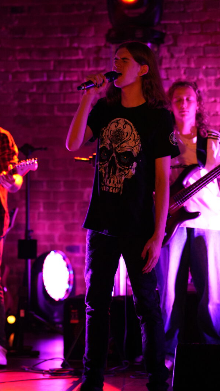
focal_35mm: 144
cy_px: 194
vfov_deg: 15.0
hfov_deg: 8.4
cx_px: 129
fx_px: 1489
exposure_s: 1/250
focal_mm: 85
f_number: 1.8
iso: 2500
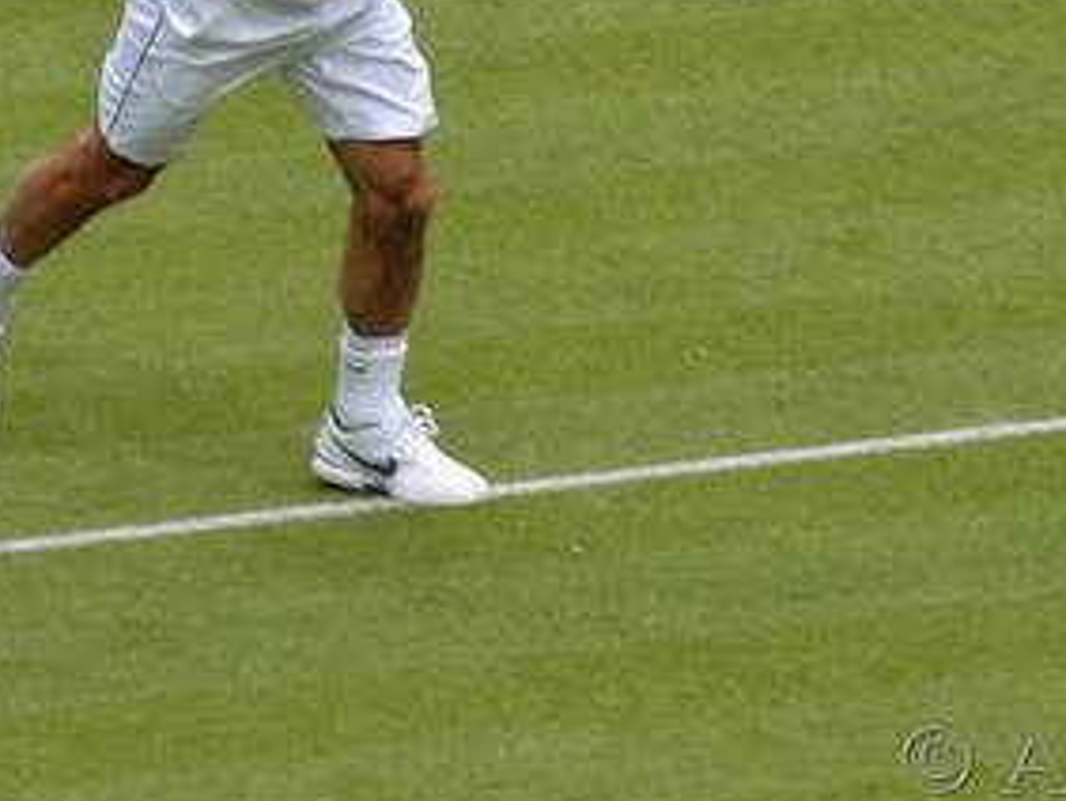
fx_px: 27493
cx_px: 461
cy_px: -25
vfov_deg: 1.7
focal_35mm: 892
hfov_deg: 2.2
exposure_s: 1/640
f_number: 5.3
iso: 220
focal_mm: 250
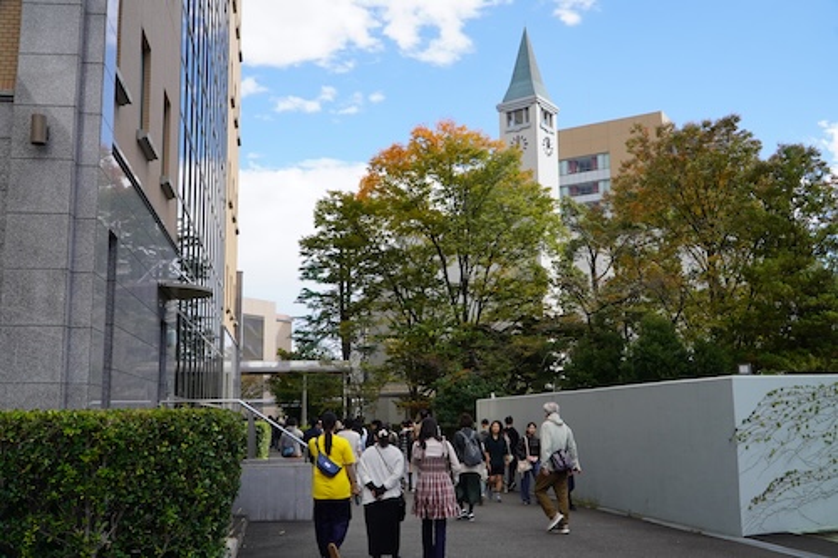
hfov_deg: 57.2
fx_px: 768
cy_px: 279
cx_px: 419
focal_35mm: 33
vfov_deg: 39.9
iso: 100
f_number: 9
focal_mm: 22
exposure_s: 1/125
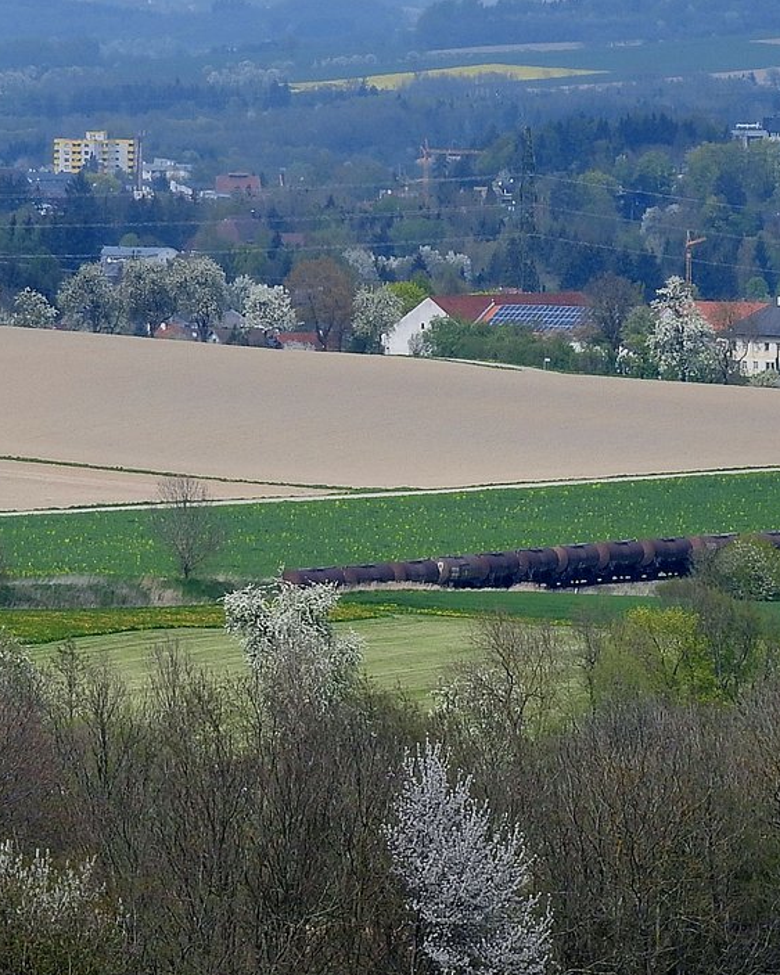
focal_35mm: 416
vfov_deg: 4.7
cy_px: 576
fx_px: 12007
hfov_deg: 3.7
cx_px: 561
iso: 100
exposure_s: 1/500
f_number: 5.5
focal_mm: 44.8
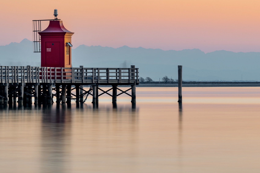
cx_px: 122
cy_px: 78
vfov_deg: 5.8
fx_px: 1712
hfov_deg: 8.7
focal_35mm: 237
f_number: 18
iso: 31
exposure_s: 30
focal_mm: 175
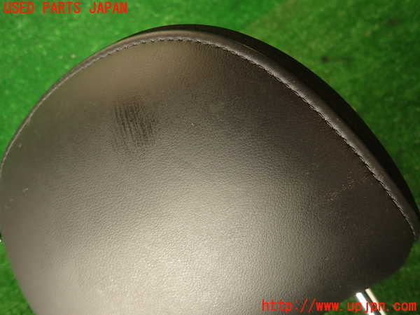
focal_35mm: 25
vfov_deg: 54.9
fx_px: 303
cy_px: 158
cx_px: 210
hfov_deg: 69.4
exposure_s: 1/60
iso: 125
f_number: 2
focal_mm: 4.5
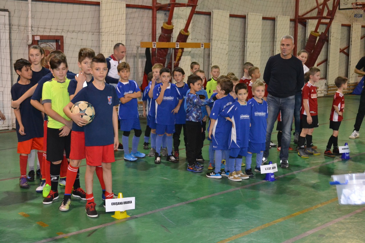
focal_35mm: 48
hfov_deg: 41.1
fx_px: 487
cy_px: 122
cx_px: 182
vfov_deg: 28.1
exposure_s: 1/60
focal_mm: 32
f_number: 4.8
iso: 3200
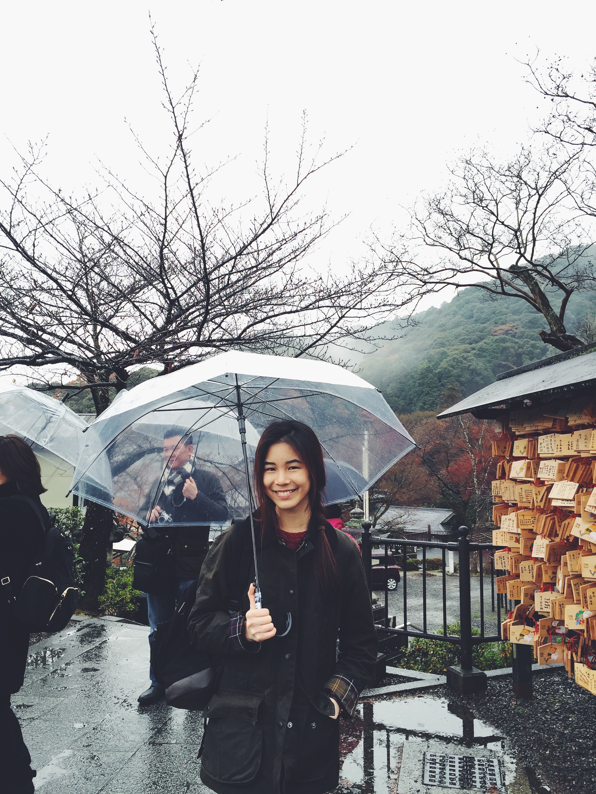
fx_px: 666
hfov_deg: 48.2
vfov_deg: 61.7
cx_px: 298
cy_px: 397
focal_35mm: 29
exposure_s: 1/120
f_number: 2.2
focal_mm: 4.15
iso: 40
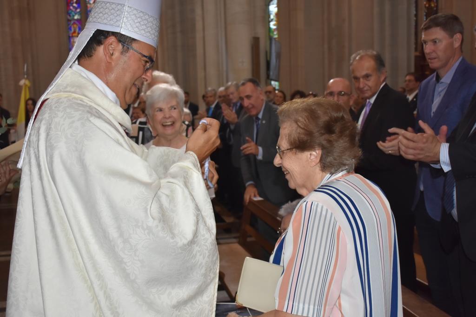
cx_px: 238
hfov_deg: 47.9
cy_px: 158
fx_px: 536
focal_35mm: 40
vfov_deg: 33.0
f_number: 5.6
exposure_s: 1/60
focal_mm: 27
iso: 1250
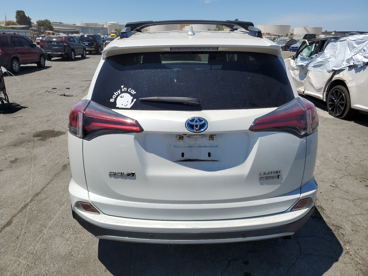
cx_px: 184
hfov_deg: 67.3
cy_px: 138
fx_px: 276
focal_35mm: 26
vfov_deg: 53.1
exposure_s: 1/10000
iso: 50
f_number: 1.5
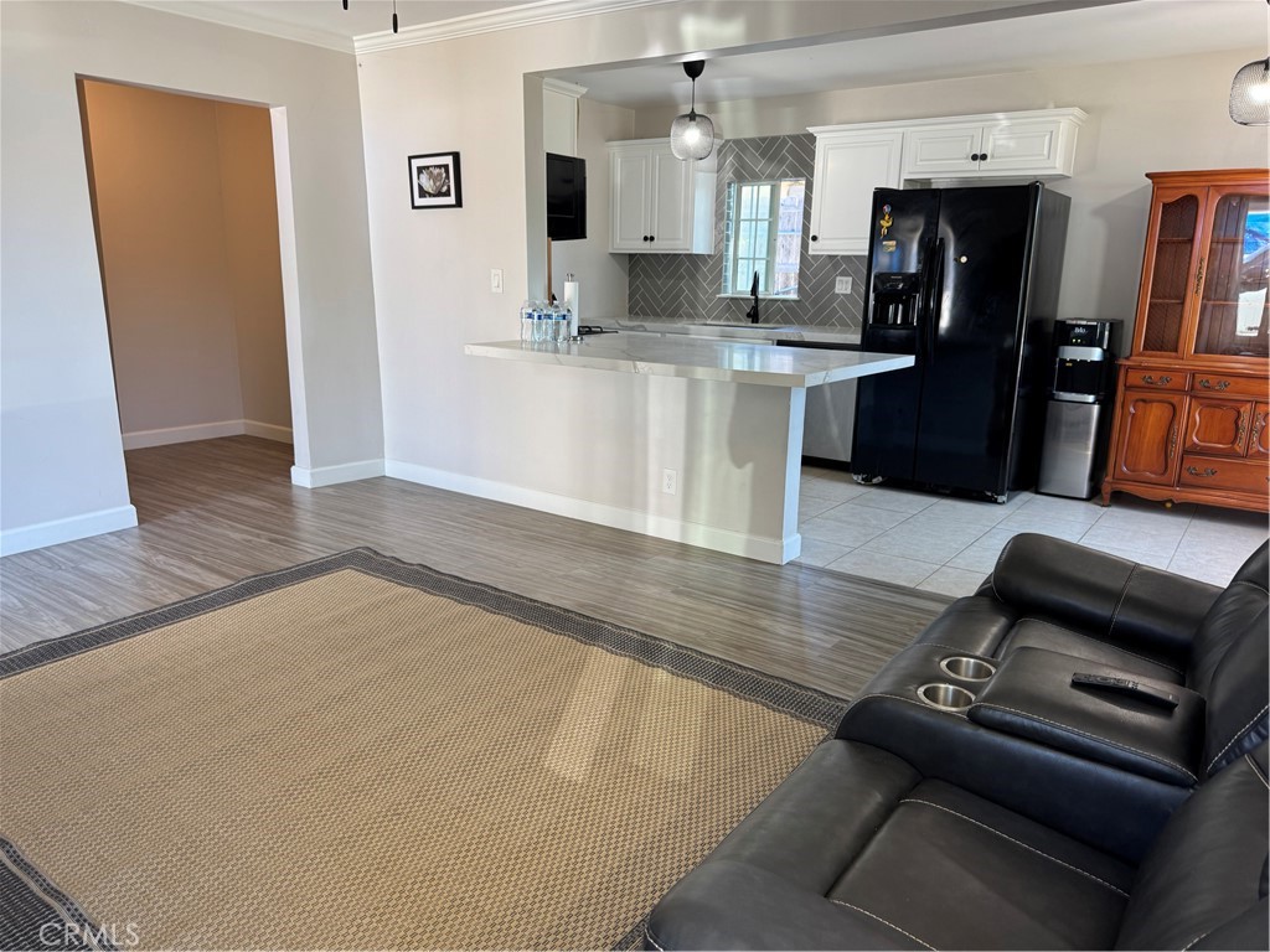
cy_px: 476
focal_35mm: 24
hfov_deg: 71.6
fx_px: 881
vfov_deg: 56.8
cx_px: 635
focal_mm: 6.76
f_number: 1.78
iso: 100
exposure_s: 1/120
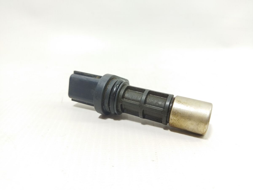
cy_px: 95
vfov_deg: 51.4
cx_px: 126
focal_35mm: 27
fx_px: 197
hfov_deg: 65.3
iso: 100
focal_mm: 4.71
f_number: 1.79
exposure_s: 1/50
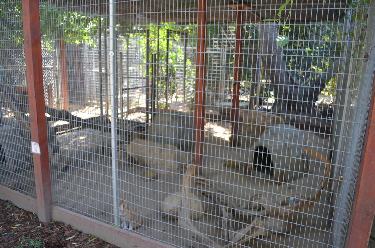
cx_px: 188
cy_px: 124
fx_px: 281
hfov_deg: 67.5
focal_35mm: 27
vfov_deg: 47.7
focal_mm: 18
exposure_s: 1/80
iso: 400
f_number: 4.5
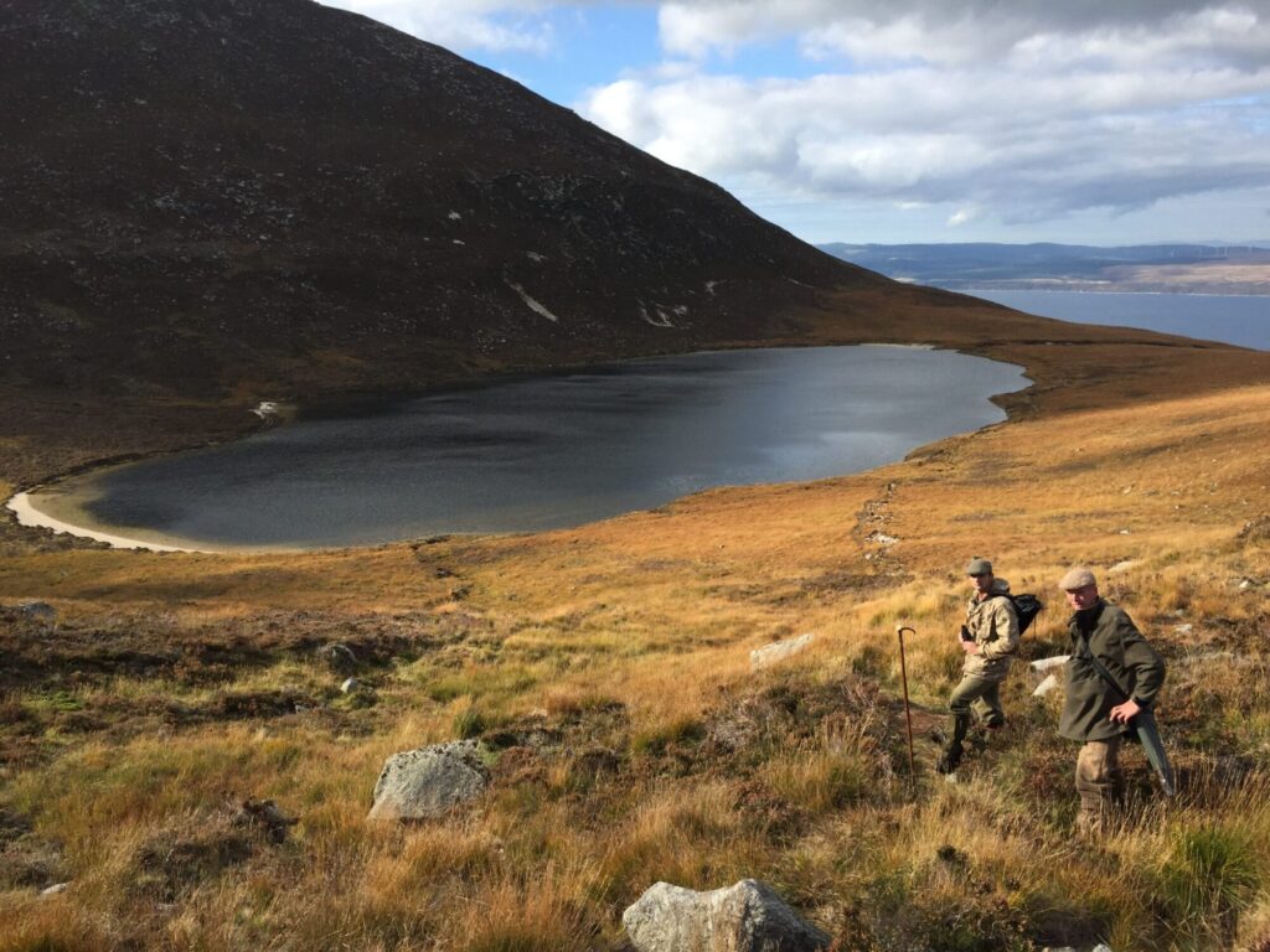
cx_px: 635
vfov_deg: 48.2
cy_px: 476
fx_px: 1064
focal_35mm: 29
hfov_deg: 61.7
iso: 32
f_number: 2.2
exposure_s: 1/1041
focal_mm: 4.15
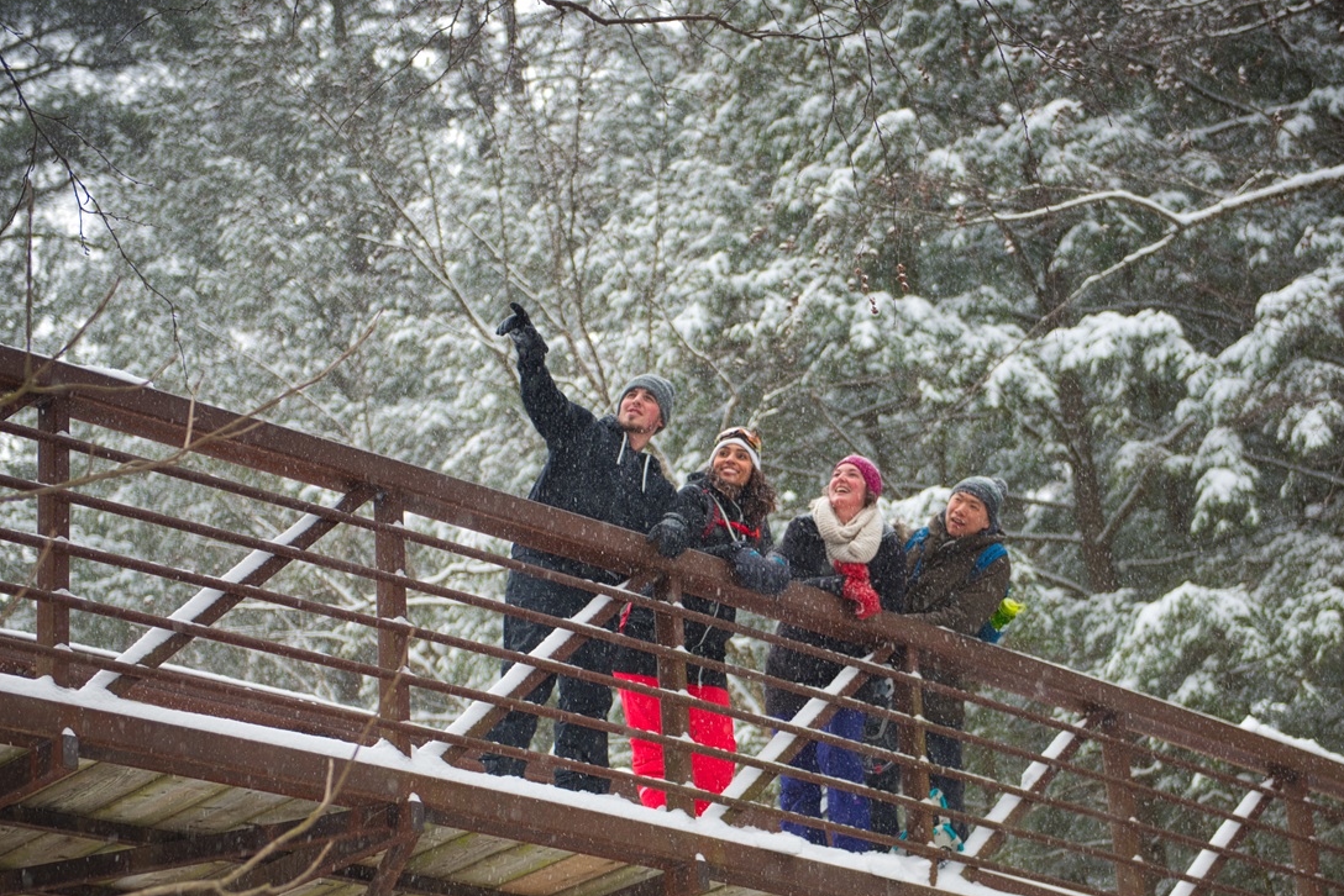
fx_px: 2987
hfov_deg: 25.3
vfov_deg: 17.0
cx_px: 746
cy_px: 579
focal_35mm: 80
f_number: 2.8
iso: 160
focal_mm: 58
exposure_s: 1/160
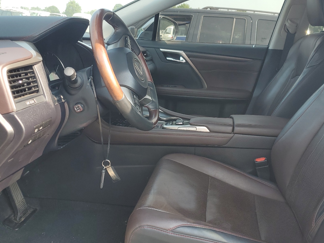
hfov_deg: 55.2
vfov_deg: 42.9
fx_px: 309
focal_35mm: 33
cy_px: 130
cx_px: 185
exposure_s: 1/385
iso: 50
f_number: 1.5
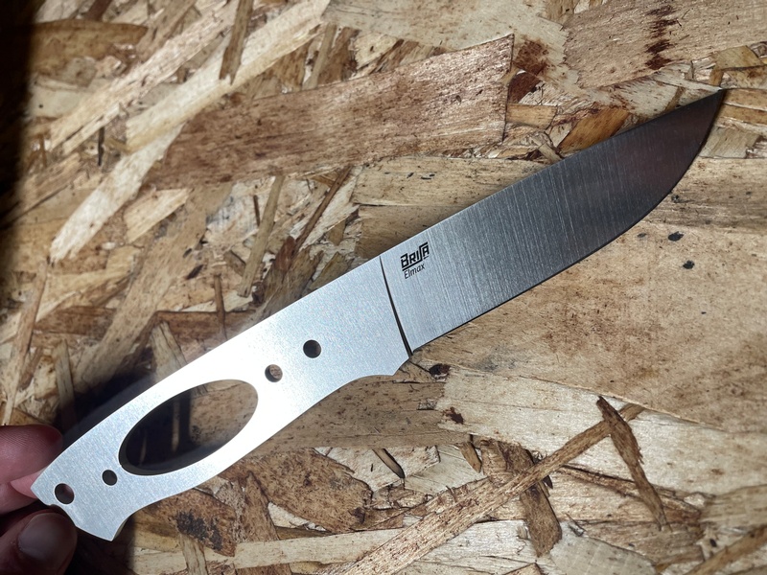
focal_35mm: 26
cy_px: 288
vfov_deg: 53.1
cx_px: 384
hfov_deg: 67.3
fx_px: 576
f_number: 1.6
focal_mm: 4.2
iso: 80
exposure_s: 1/60
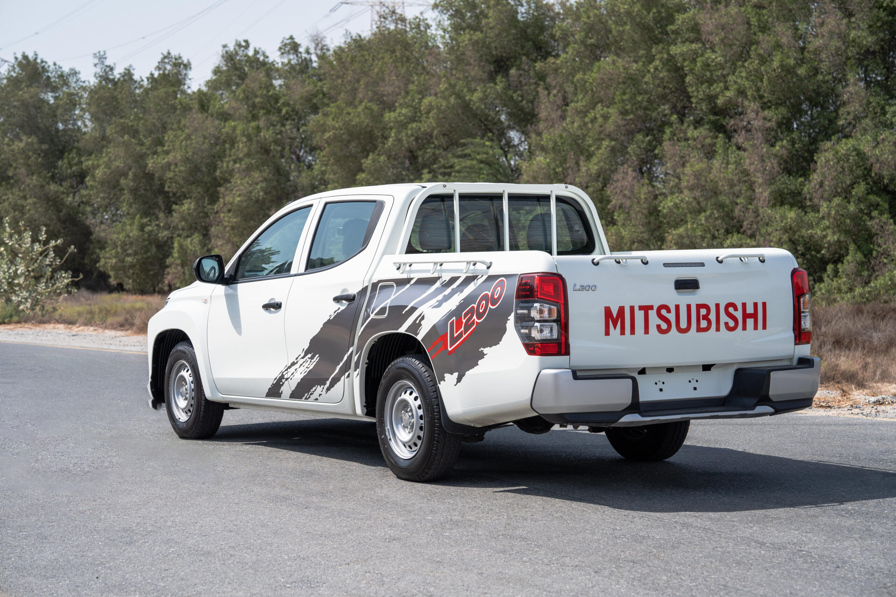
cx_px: 448
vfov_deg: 19.5
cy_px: 298
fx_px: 1742
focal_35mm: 70
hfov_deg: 28.8
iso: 100
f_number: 5
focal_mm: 70
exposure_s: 1/800
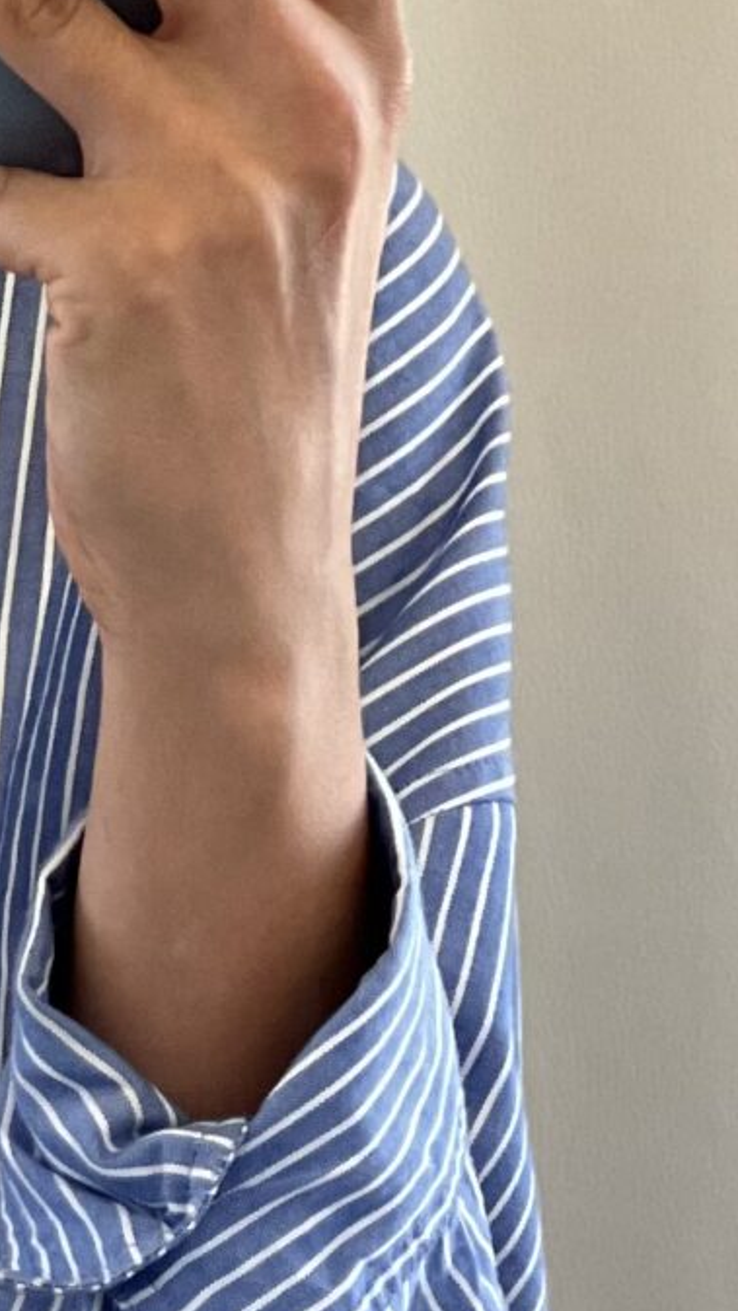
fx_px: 11088
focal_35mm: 319
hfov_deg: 3.8
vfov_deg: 6.6
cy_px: 2328
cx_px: -600
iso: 100
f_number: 2.8
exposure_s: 1/121
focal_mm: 9
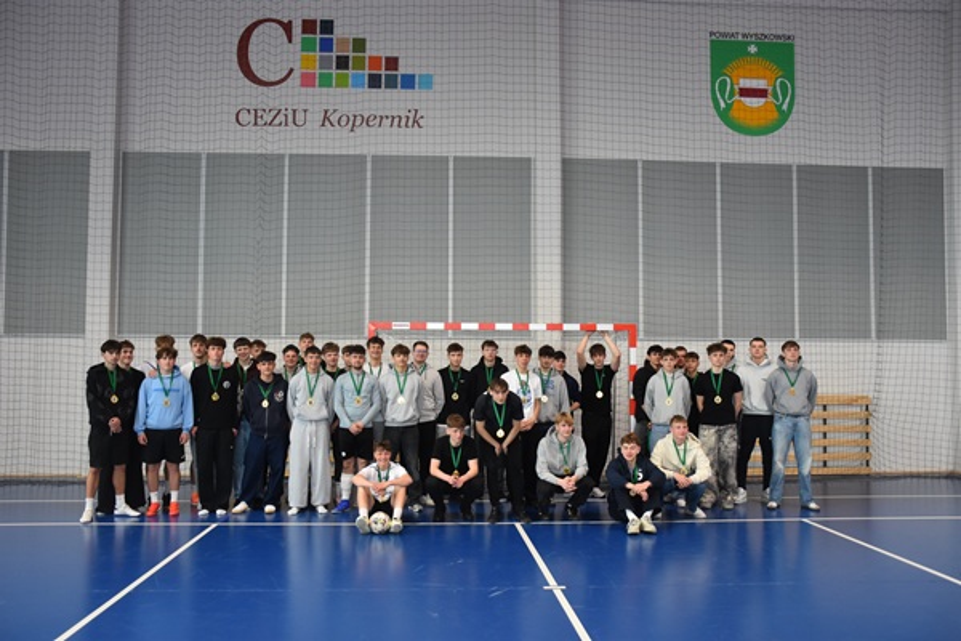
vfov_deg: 43.6
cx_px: 480
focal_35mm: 30
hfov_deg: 61.9
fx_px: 801
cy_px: 320
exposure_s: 1/60
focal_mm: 20
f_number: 4
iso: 800
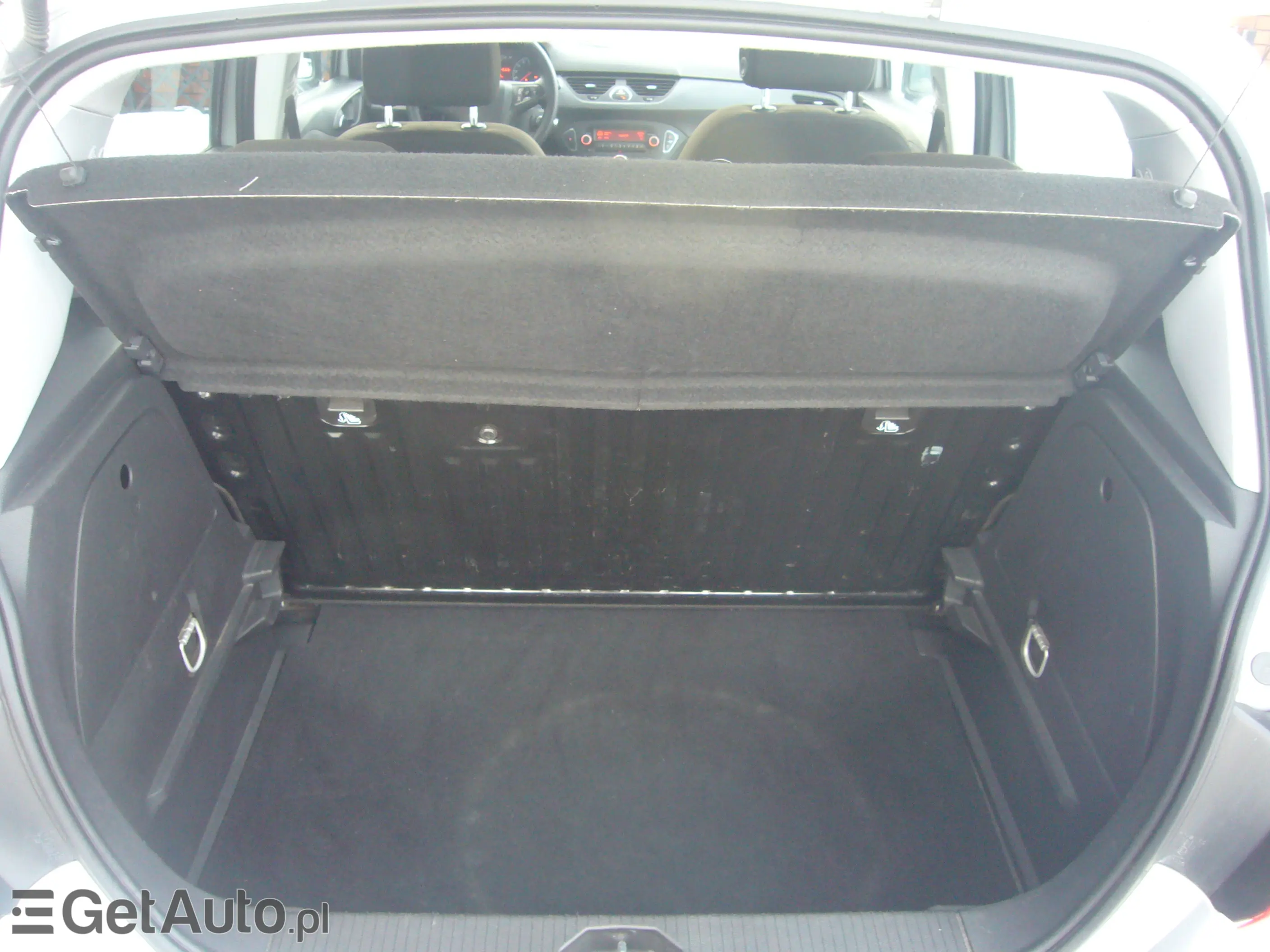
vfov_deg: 49.7
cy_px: 476
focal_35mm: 28
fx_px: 1027
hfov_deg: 63.4
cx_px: 635
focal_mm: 4.6
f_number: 2.8
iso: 200
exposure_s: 1/15
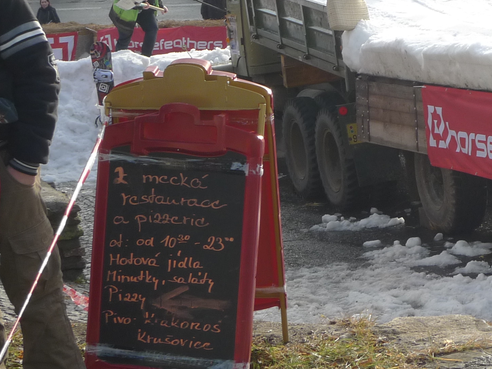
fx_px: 2033
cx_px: 461
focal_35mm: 143
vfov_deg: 10.3
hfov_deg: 13.7
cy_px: 75
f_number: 5.6
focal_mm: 12.1
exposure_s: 1/100
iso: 80
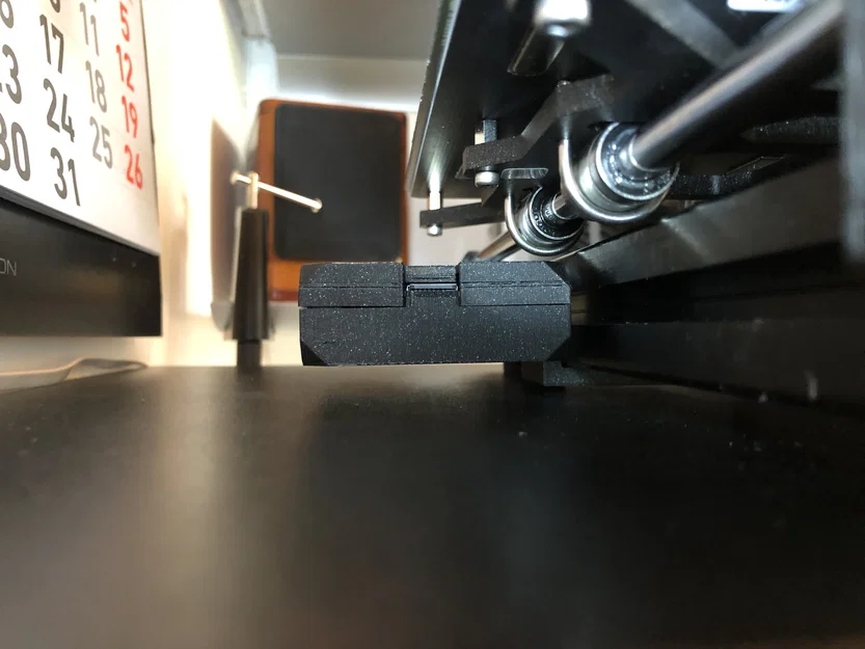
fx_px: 700
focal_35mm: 28
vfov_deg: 49.8
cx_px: 432
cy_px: 324
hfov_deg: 63.4
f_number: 1.8
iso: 100
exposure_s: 1/5
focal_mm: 4
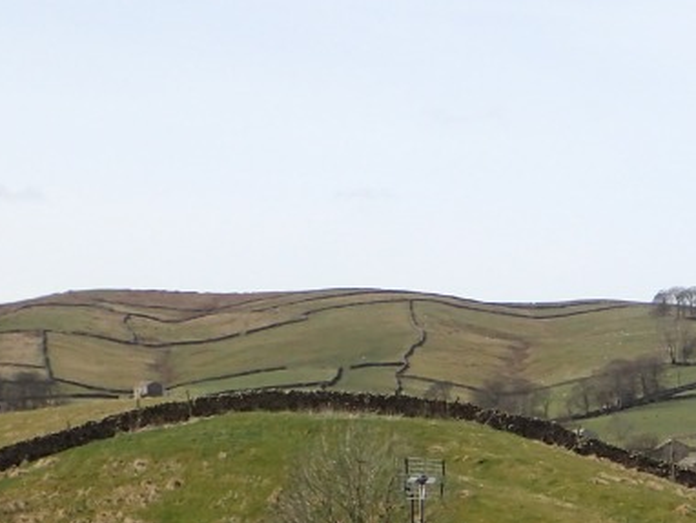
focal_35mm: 162
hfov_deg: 12.0
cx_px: 803
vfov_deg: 9.0
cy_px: 774
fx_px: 3259
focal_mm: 7.86
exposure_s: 1/800
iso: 100
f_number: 4
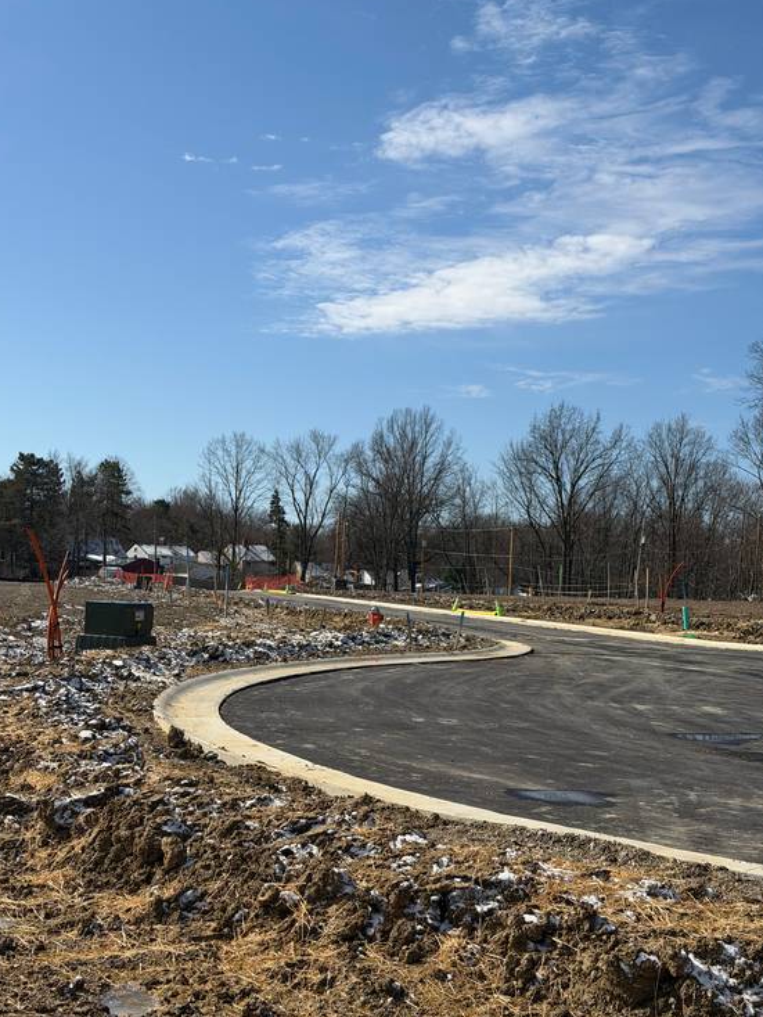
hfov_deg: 29.7
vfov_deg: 38.9
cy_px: 506
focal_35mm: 49
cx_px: 375
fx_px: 1439
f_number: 1.78
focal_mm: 6.76
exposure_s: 1/7874
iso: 64
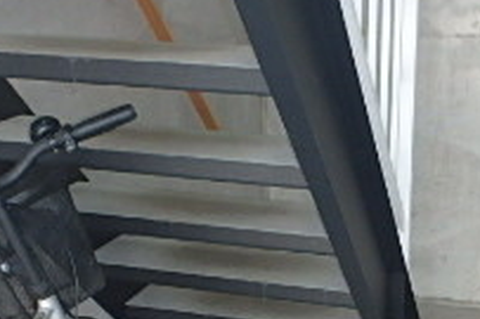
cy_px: 437
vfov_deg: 18.1
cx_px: 324
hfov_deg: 29.0
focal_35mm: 69
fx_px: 919
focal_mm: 3.7
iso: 250
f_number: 3.5
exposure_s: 1/30
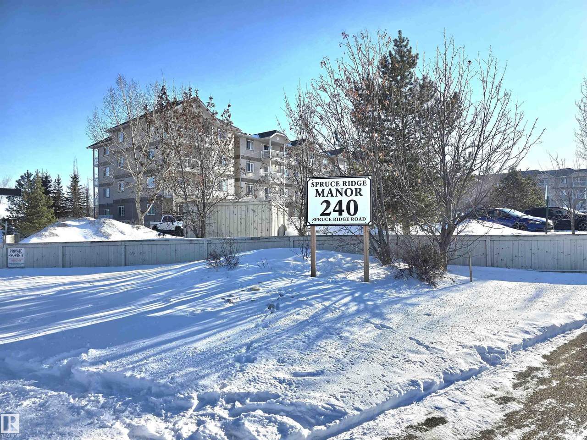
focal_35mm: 23
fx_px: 390
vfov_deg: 58.9
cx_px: 294
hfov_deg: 73.9
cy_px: 220
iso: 12
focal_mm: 6.3
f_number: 1.7
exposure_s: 1/1000
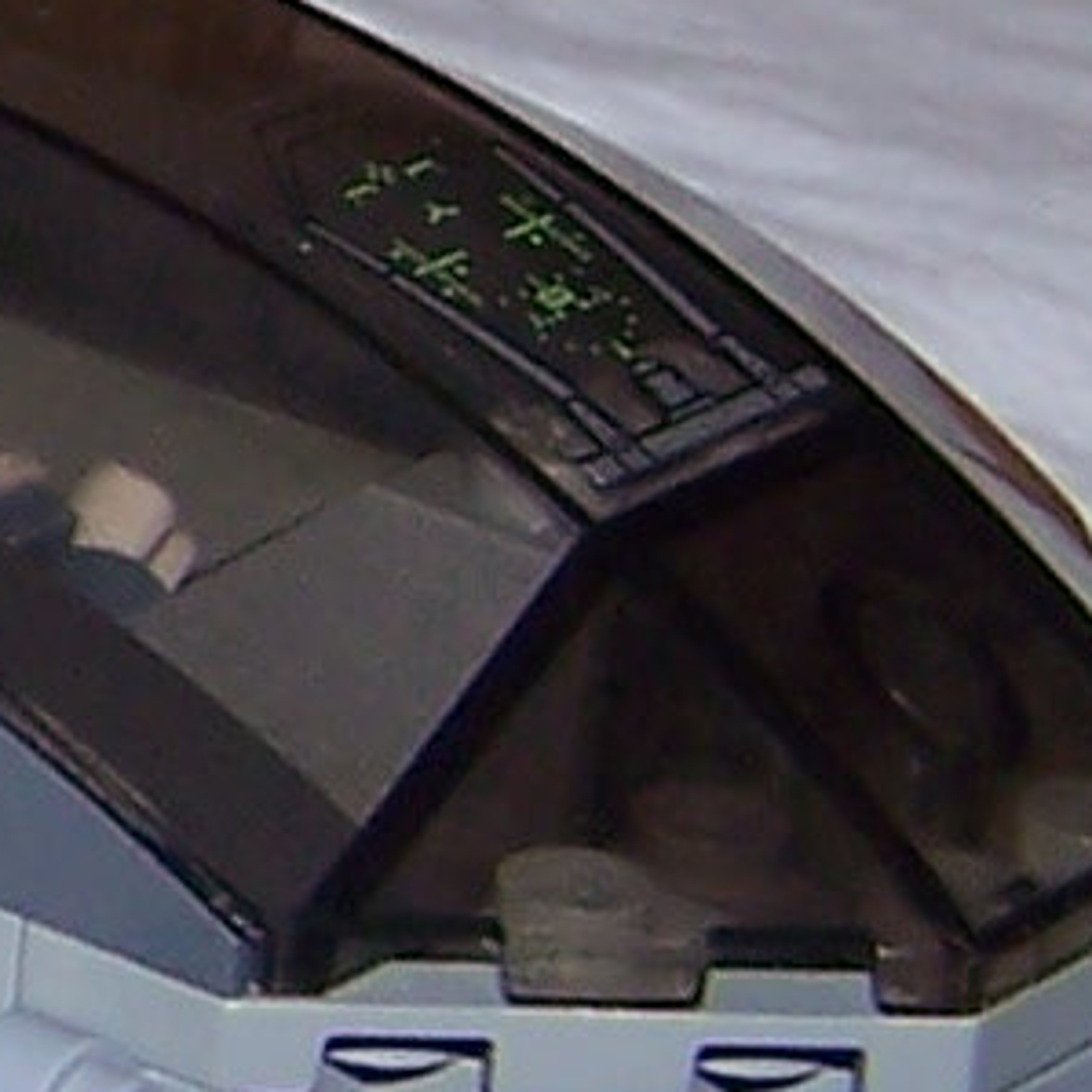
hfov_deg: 6.2
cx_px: -2217
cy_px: -394
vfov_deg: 6.7
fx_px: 9244
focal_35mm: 259
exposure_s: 1/60
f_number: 2.8
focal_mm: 6.3
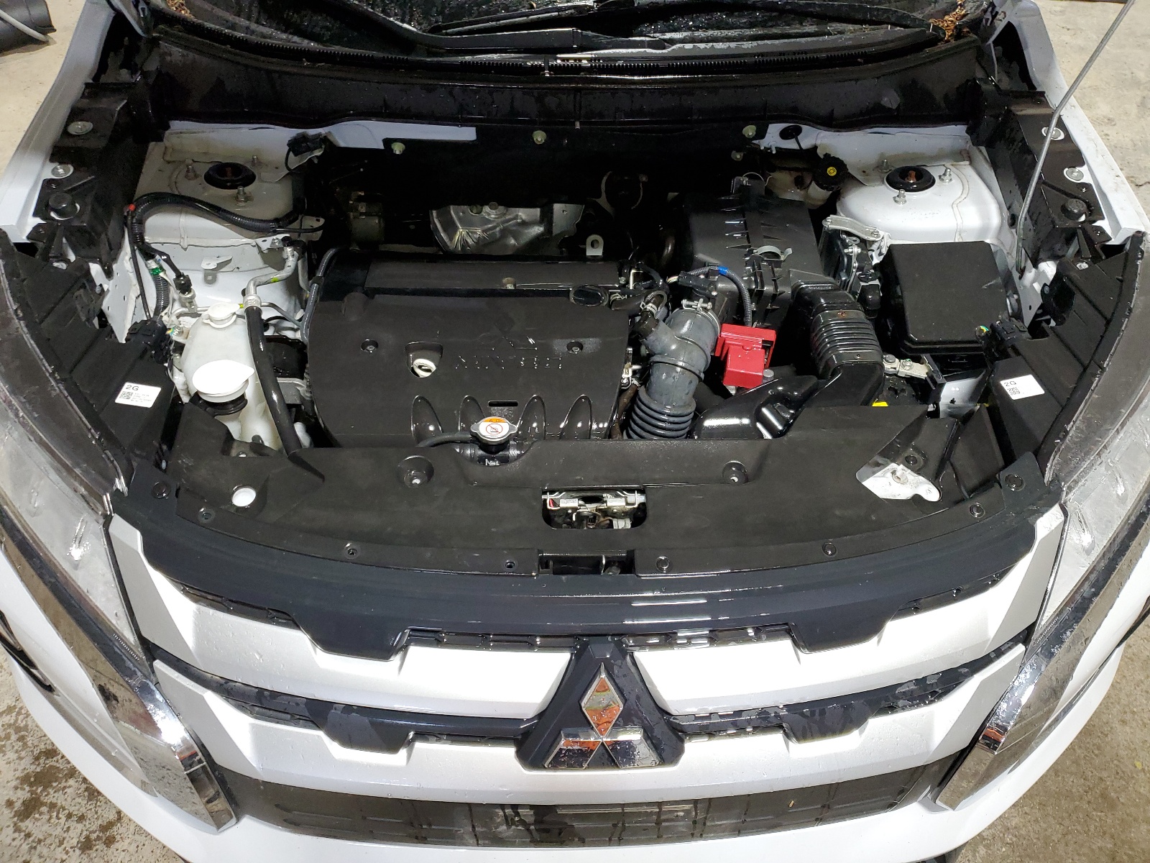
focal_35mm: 26
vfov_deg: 53.1
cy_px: 432
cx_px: 575
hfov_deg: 67.3
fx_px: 864
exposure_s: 1/60.2
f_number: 1.5
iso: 181
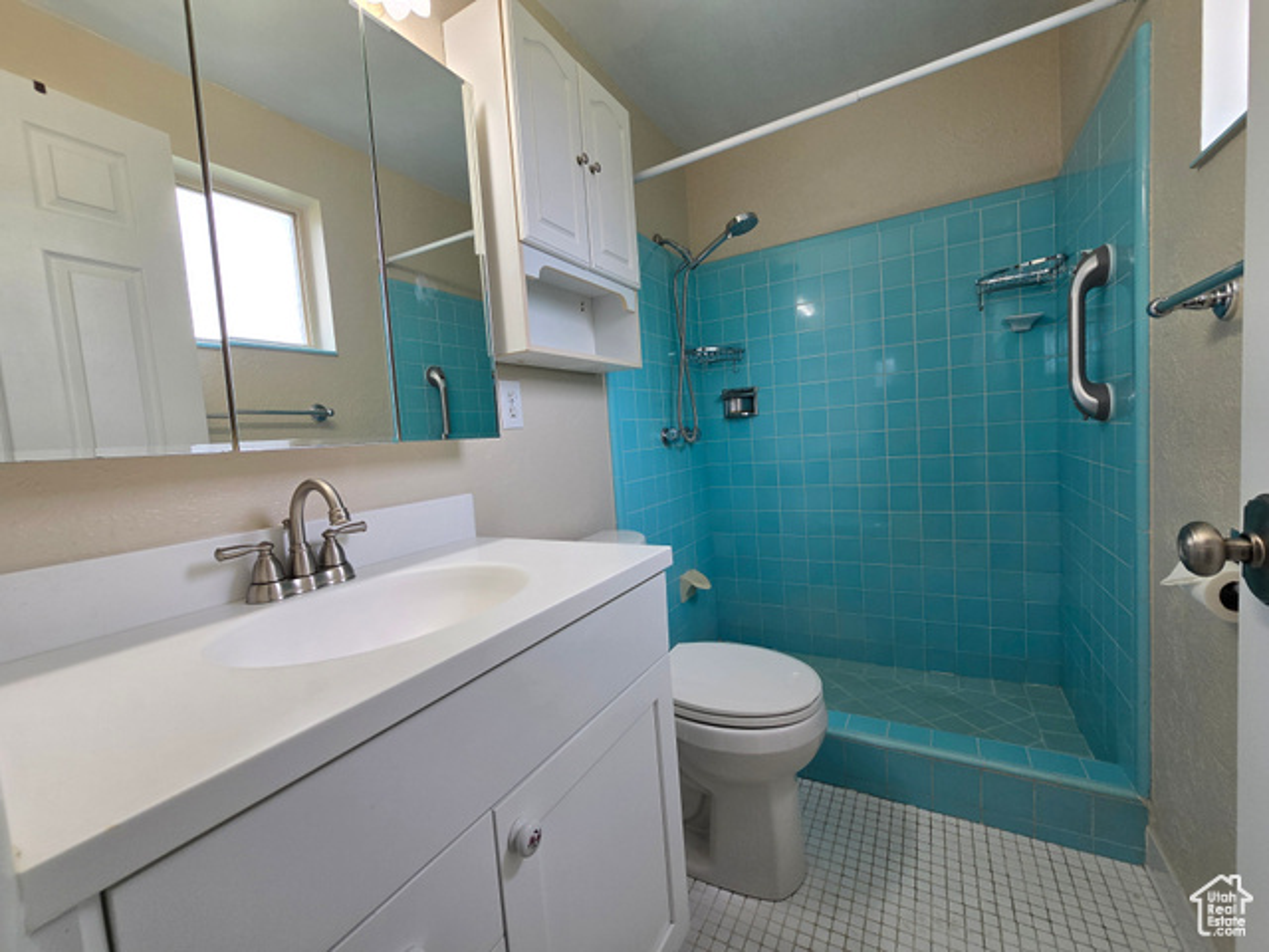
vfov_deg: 89.9
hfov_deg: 106.2
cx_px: 634
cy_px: 476
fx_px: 477
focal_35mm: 13
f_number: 2.2
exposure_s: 1/120
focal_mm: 2.2
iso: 64
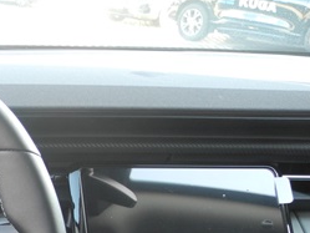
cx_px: -86
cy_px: 268
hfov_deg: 24.0
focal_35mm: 72
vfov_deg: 19.4
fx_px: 645
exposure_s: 1/30
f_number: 2.8
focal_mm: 6
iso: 180
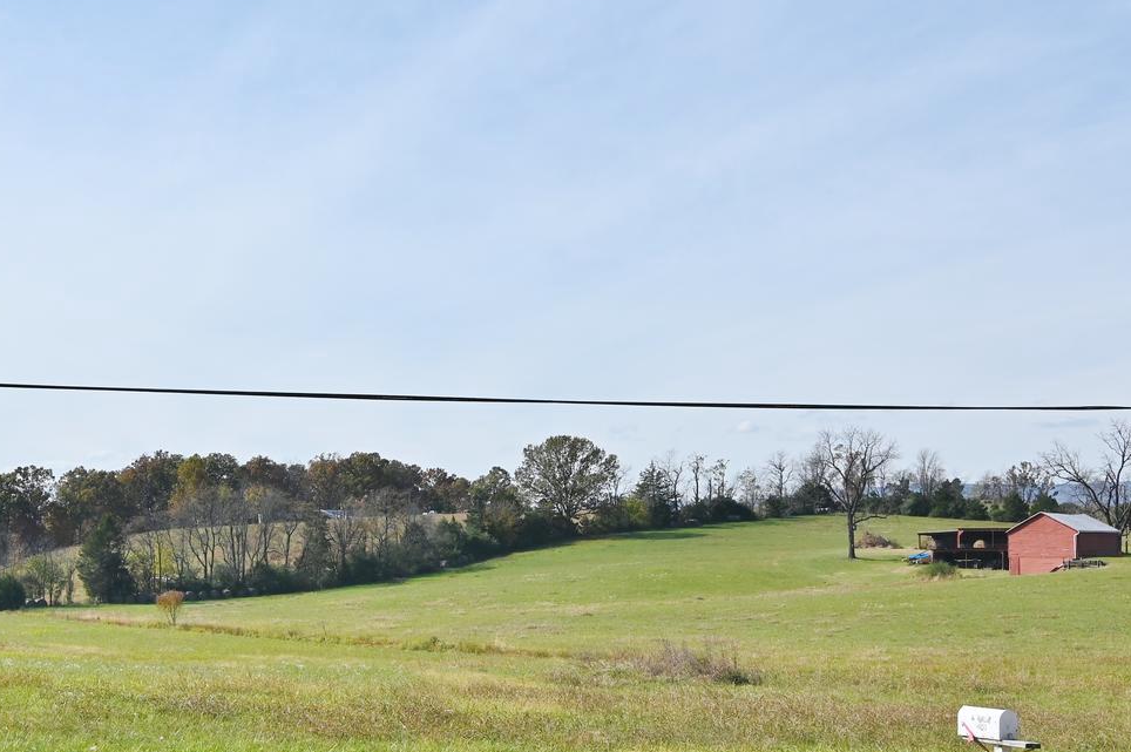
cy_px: 536
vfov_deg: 26.2
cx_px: 478
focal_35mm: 51
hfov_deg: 38.8
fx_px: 1601
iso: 250
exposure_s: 1/640
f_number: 13
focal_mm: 24
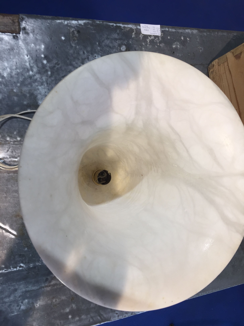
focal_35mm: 29
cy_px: 163
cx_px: 122
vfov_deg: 61.7
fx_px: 273
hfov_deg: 48.2
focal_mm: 4.15
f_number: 2.2
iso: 32
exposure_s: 1/50
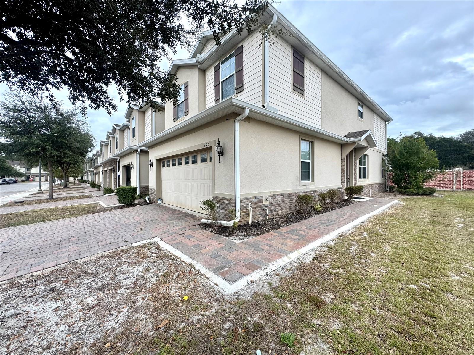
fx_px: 192
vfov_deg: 85.7
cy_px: 178
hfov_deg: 102.1
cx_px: 237
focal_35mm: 14
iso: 40
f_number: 2.2
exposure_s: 1/237
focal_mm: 2.22
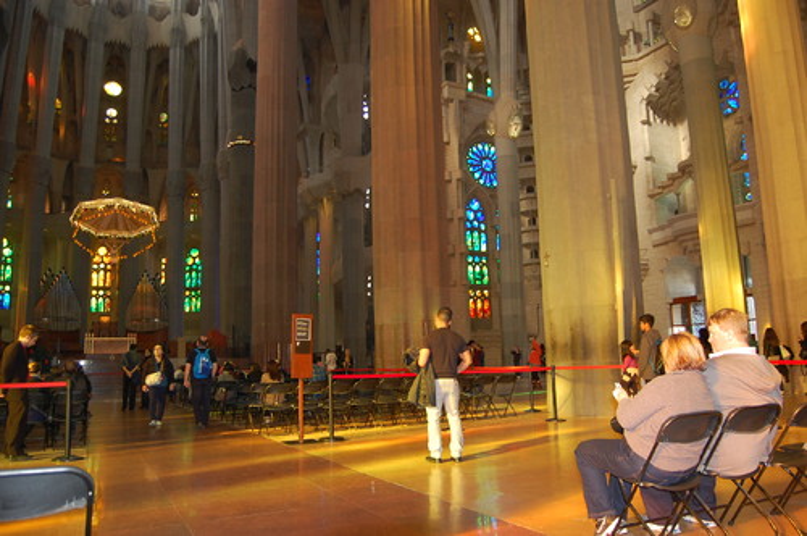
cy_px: 268
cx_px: 404
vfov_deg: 47.8
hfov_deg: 67.4
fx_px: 604
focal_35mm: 27
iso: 500
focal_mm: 18
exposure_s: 1/60
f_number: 3.5
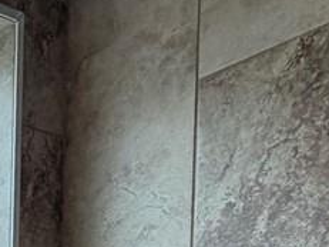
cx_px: -387
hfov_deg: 15.1
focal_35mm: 97
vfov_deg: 11.7
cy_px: 641
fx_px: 921
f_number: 2.2
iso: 64
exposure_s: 1/120
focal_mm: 2.22
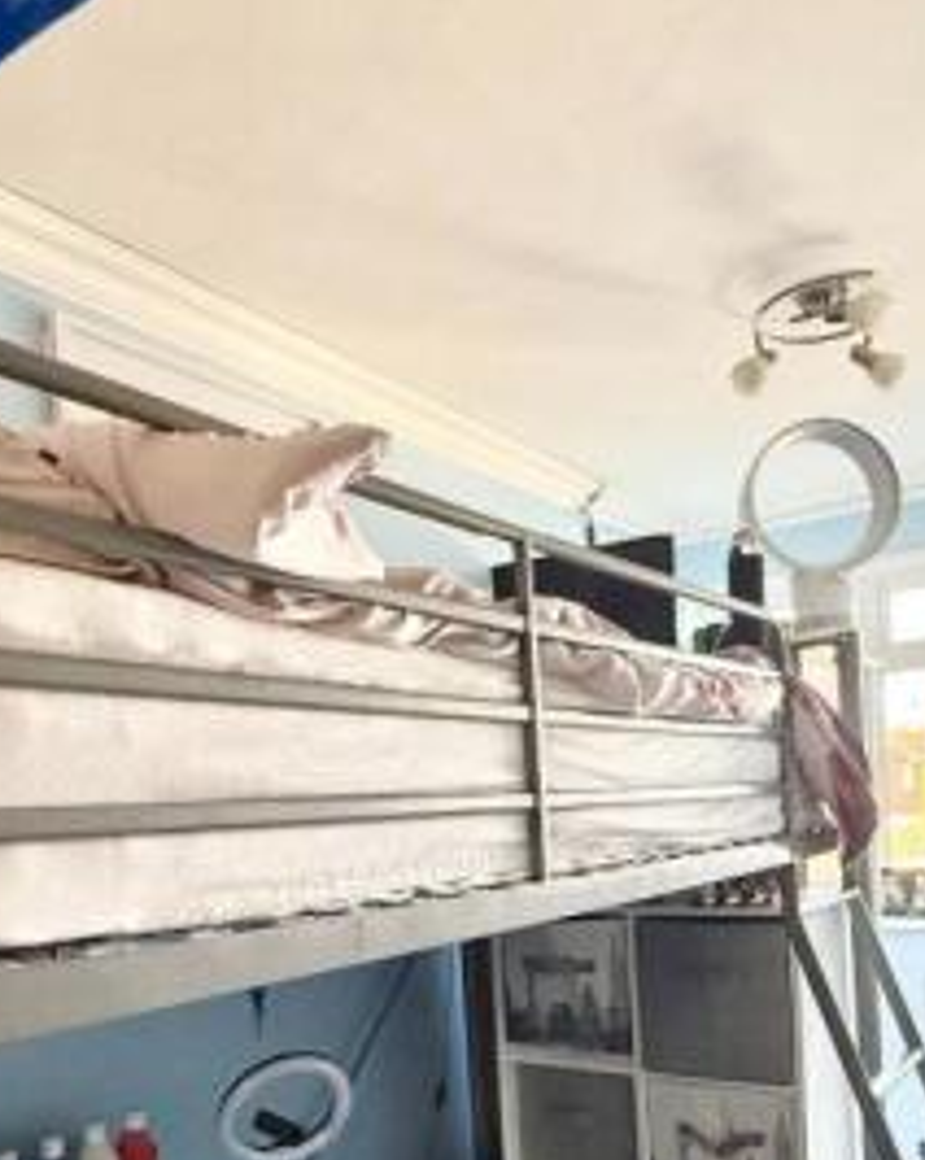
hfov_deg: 48.3
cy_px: 844
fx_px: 1029
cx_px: 504
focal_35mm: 30
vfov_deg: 56.5
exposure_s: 1/99
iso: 320
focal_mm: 2.22
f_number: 2.2
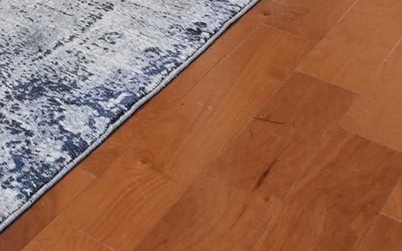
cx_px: -328
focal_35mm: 84
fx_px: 920
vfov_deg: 11.4
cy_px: -439
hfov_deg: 18.8
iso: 250
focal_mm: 16
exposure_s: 1/25
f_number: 9
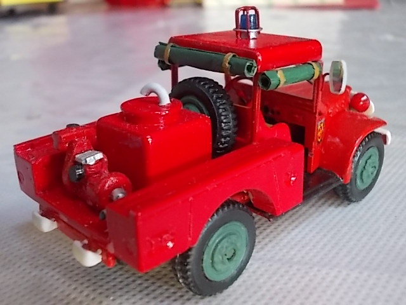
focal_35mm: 43
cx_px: 203
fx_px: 504
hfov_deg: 43.9
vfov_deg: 33.6
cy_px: 152
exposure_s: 1/3
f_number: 3.3
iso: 200
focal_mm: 6.1
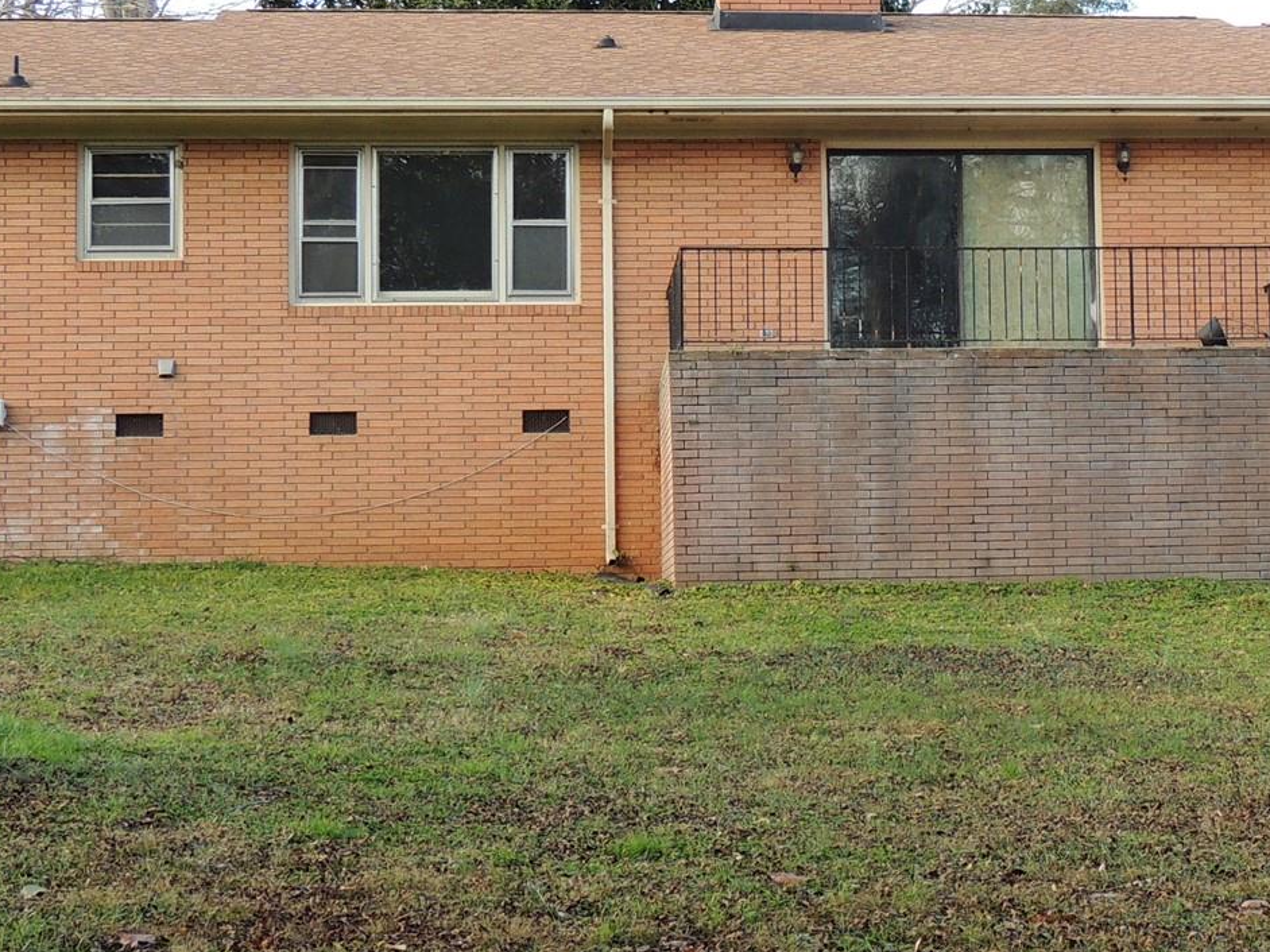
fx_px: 3191
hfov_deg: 22.4
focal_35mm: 87
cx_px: 893
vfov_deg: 17.0
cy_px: 395
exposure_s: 1/80
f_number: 3.3
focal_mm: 7.1
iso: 100
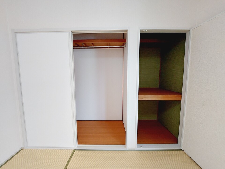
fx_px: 84
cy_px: 84
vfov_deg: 89.9
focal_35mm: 13
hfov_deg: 106.2
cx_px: 112
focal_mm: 1.74
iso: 100
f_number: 2.2
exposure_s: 1/60
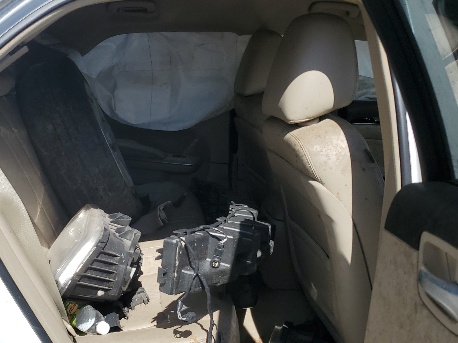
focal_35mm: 37
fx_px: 490
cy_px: 212
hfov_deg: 48.9
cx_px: 137
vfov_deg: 38.4
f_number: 1.5
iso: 50
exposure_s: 1/3333
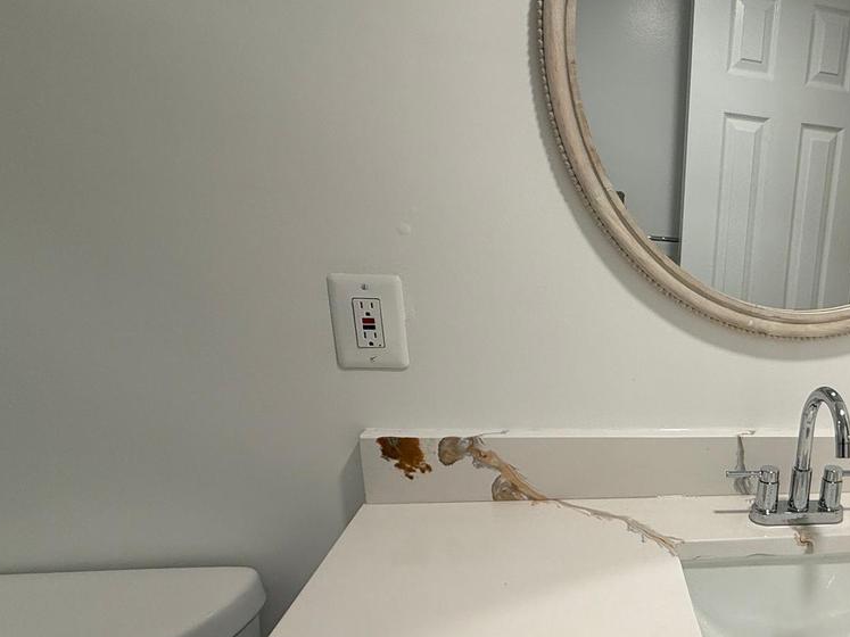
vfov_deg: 50.1
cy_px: 441
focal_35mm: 27
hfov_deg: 57.3
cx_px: 746
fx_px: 663
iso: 100
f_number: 2.2
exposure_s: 1/120
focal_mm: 2.22
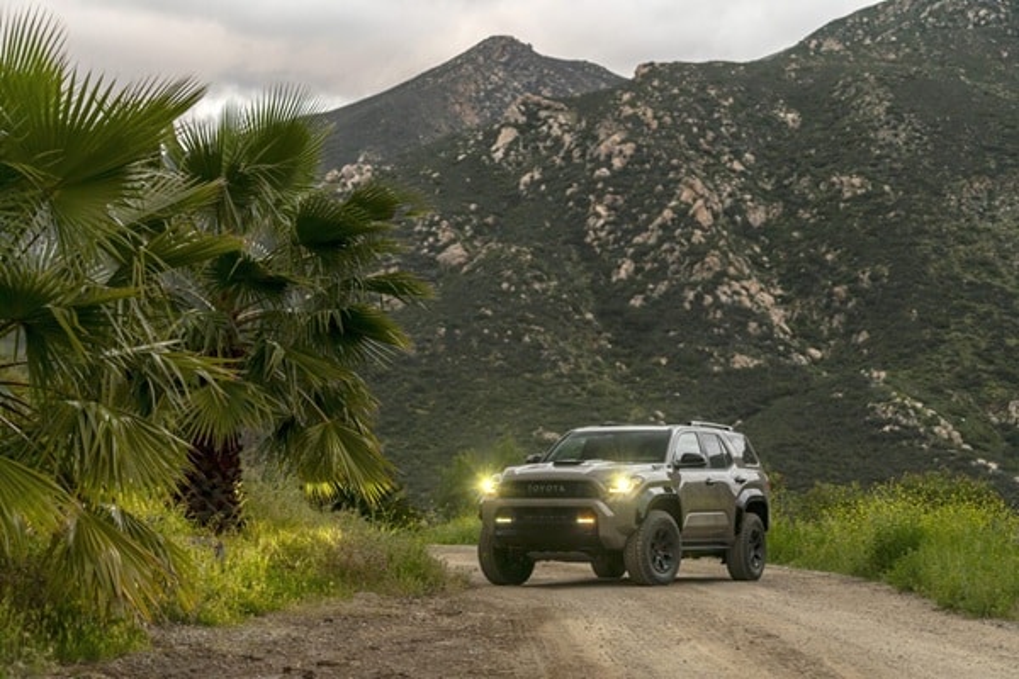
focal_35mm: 70
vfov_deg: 19.5
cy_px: 340
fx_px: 1981
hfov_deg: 28.8
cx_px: 510
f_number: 4
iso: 640
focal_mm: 70
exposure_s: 1/100
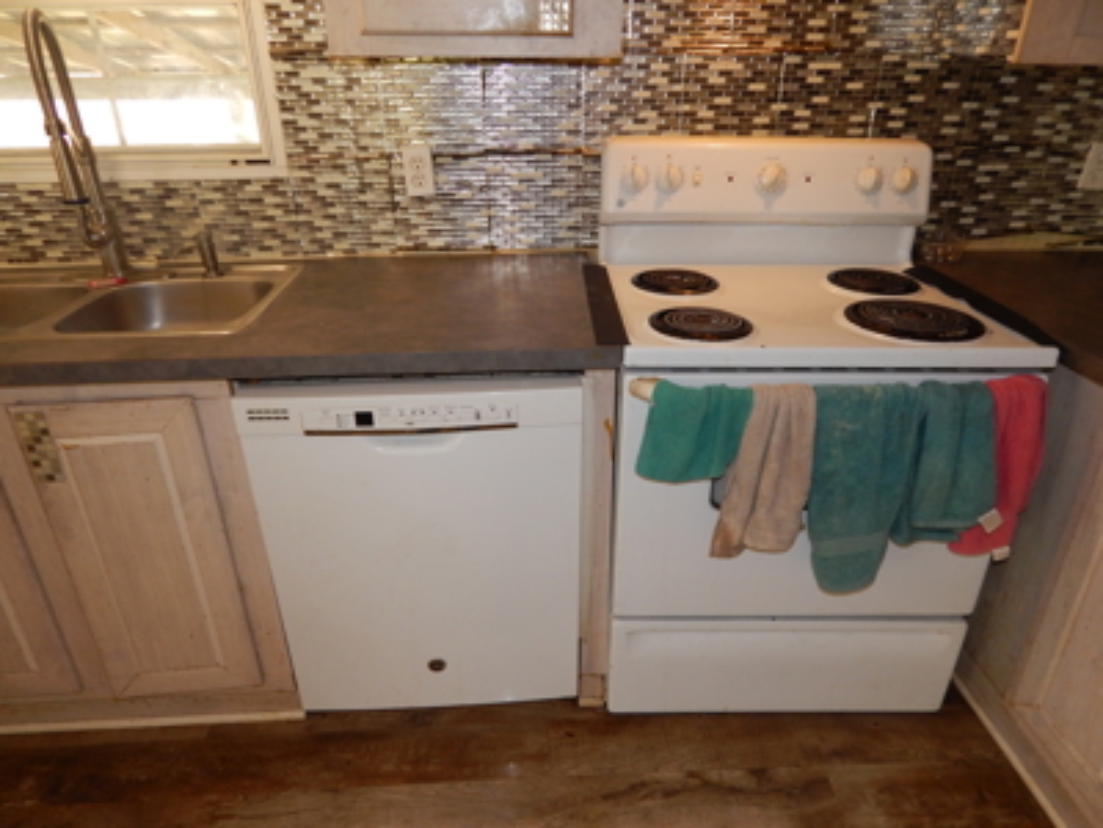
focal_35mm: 23
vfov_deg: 58.9
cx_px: 552
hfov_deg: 73.9
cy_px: 414
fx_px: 733
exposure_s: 1/30
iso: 200
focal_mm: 4
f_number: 3
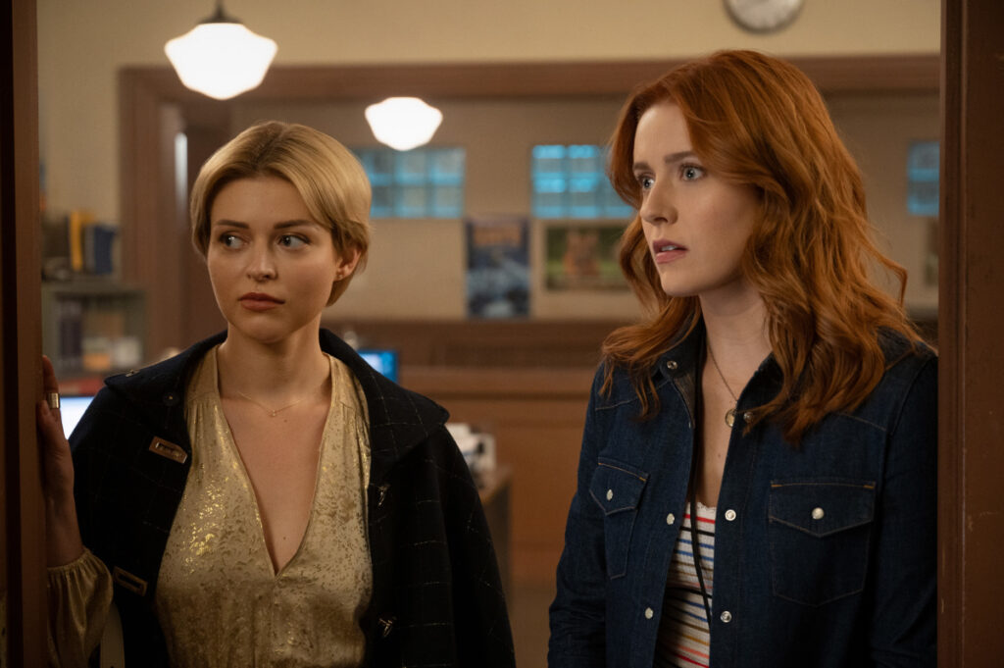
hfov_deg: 28.9
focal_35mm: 70
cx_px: 502
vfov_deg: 19.4
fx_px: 1951
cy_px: 334
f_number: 4
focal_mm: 70
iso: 3600
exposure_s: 1/60
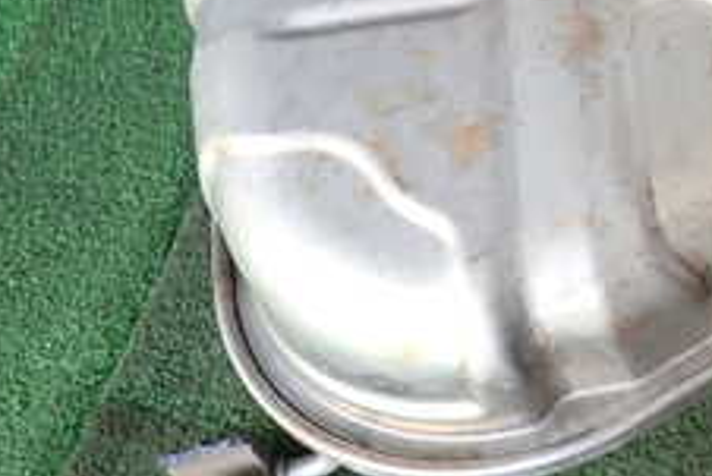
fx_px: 1365
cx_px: 744
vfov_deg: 19.3
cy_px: 28
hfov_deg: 27.2
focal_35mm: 69
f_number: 2
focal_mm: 4.5
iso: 100
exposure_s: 1/100
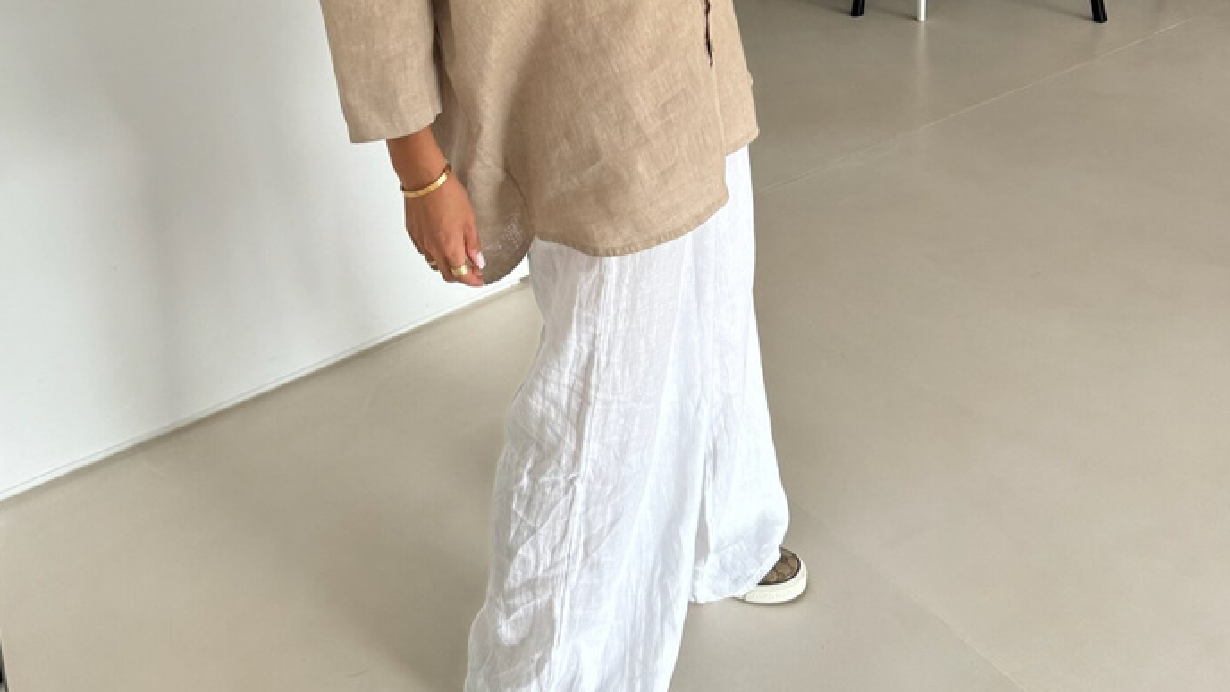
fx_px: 1239
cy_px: 34
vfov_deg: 29.5
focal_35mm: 38
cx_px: 576
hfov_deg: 52.7
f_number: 1.78
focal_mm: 6.76
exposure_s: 1/121
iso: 200
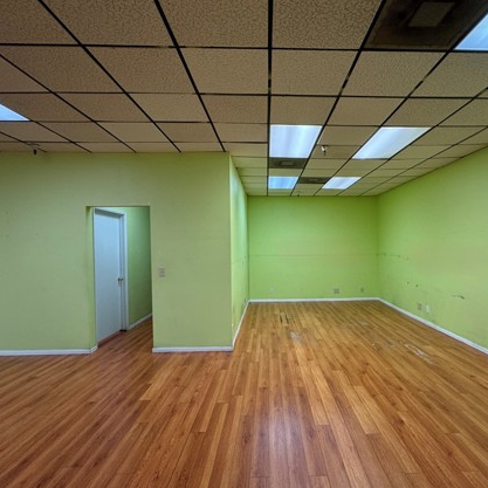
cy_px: 254
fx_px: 303
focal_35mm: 19
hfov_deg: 77.2
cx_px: 279
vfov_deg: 77.6
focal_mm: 2.22
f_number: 2.2
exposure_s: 1/120
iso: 200
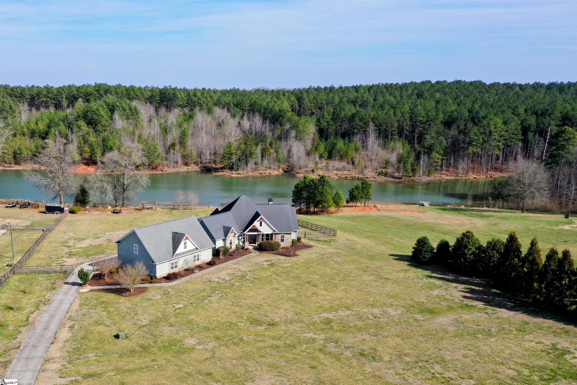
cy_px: 192
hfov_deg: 65.5
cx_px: 288
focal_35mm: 28
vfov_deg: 46.4
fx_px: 449
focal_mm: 10.26
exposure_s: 1/500
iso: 100
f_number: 5.6
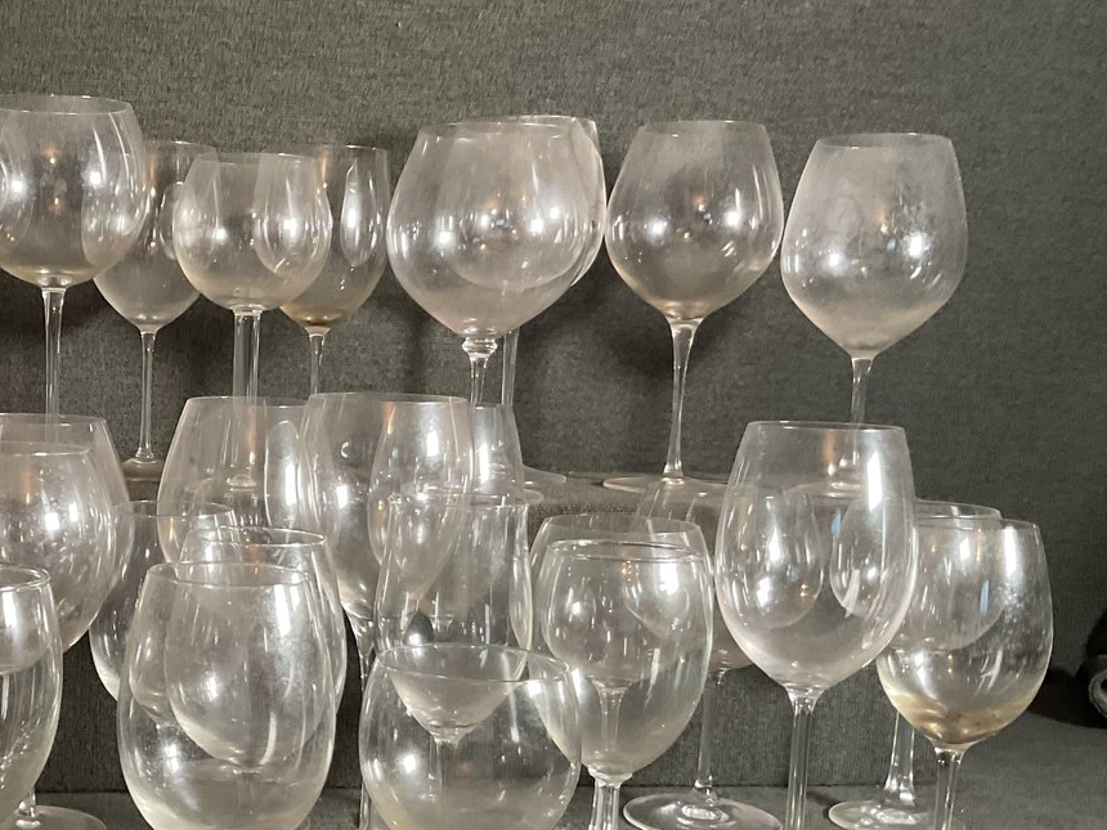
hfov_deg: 36.0
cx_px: 196
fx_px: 1631
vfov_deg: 28.3
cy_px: 584
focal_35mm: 51
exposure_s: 1/60
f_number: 1.8
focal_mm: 3
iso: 125
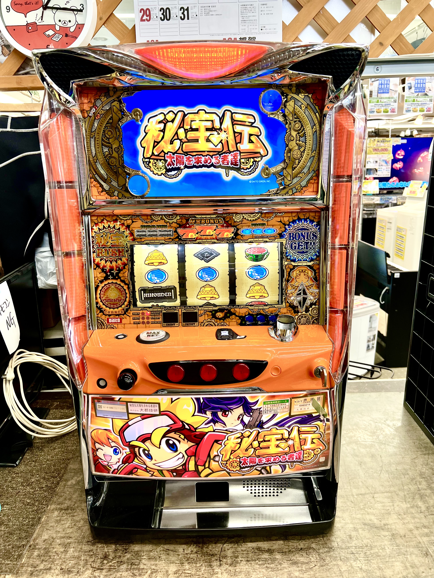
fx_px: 435
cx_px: 217
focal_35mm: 26
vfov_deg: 67.3
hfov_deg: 53.1
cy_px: 289
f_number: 1.5
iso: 80
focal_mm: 5.7
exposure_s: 1/100
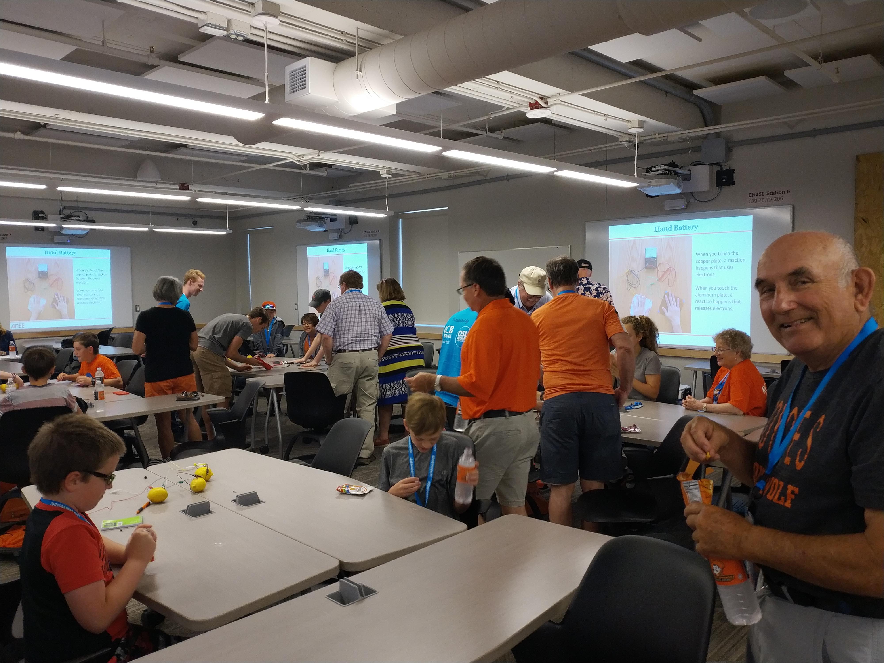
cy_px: 332
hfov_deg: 56.8
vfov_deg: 44.2
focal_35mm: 32
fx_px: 817
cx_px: 442
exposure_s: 1/40
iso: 206
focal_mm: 4.5
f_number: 2
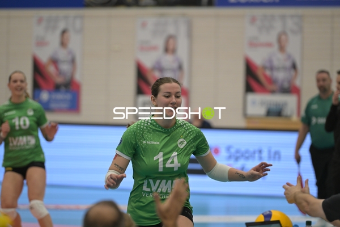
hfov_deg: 10.3
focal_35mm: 200
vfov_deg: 6.9
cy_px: 114
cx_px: 170
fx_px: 1889
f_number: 3.5
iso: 2000
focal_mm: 200
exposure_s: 1/640
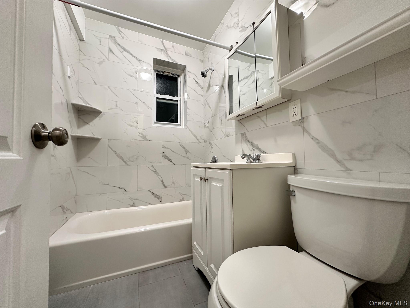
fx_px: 166
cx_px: 205
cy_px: 154
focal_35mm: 14
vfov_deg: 85.7
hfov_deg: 102.1
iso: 160
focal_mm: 2.22
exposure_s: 1/60
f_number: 2.2
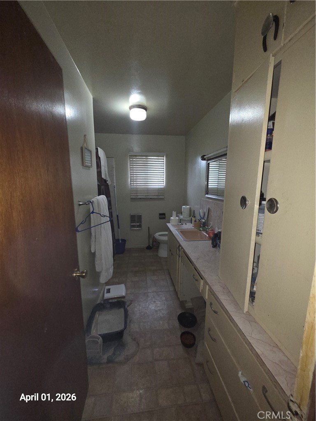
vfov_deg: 106.2
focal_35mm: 13
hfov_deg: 89.9
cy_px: 210
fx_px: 158
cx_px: 158
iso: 320
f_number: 2.2
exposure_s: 1/60
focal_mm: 2.2
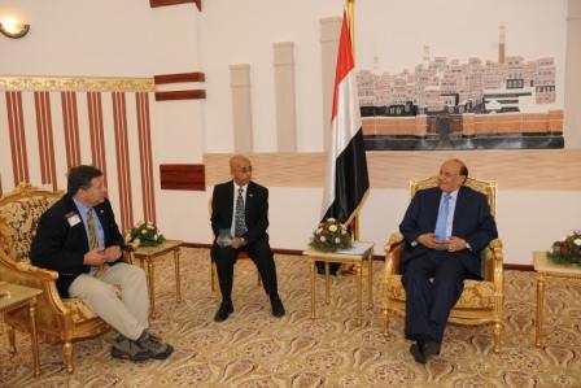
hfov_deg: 60.3
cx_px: 290
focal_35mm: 31
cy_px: 194
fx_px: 500
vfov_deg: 42.4
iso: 400
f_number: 4
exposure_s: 1/100
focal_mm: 31
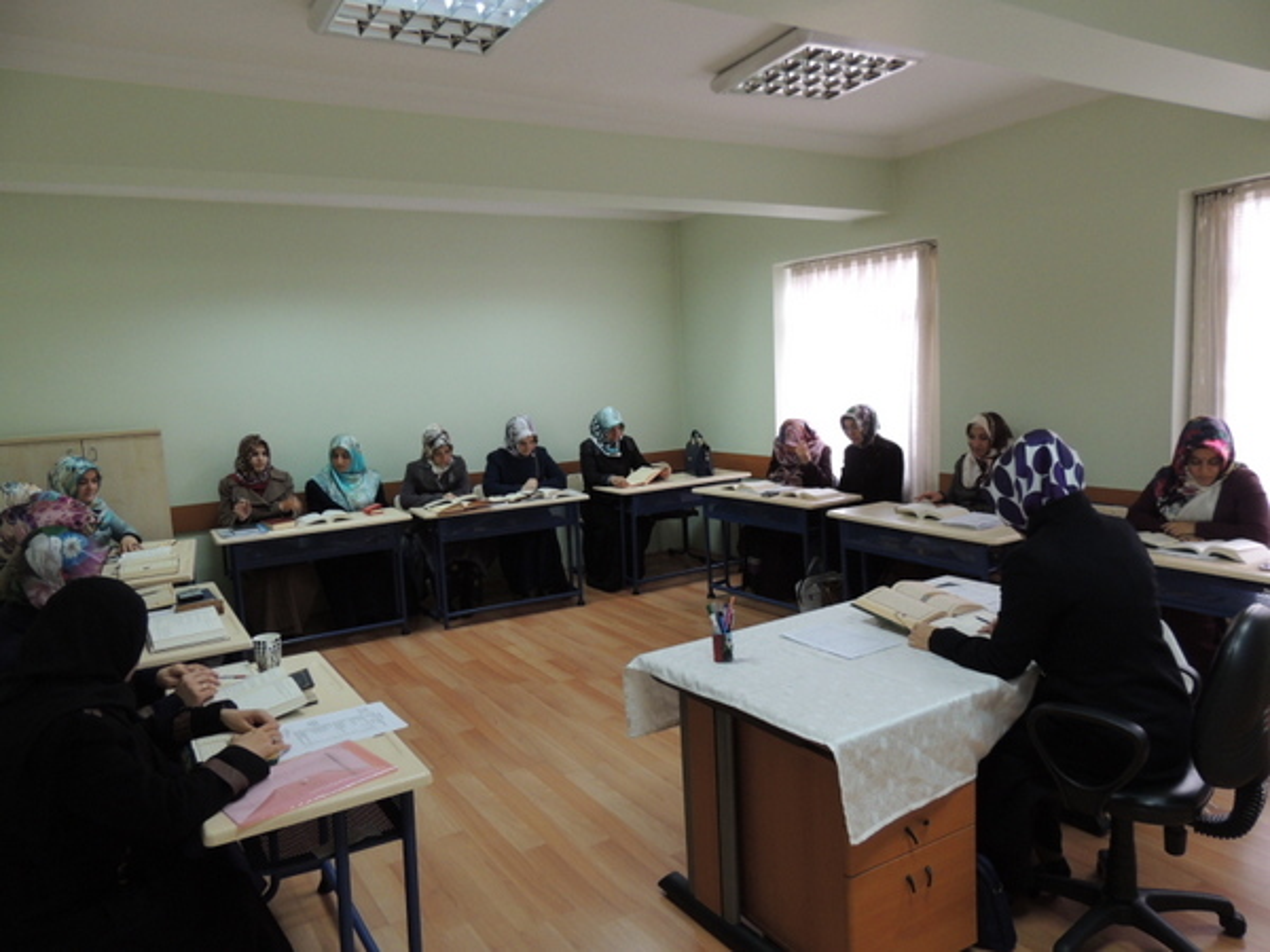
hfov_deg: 71.6
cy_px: 476
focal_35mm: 24
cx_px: 635
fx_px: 881
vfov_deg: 56.8
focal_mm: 4.3
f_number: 3
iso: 280
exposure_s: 1/30
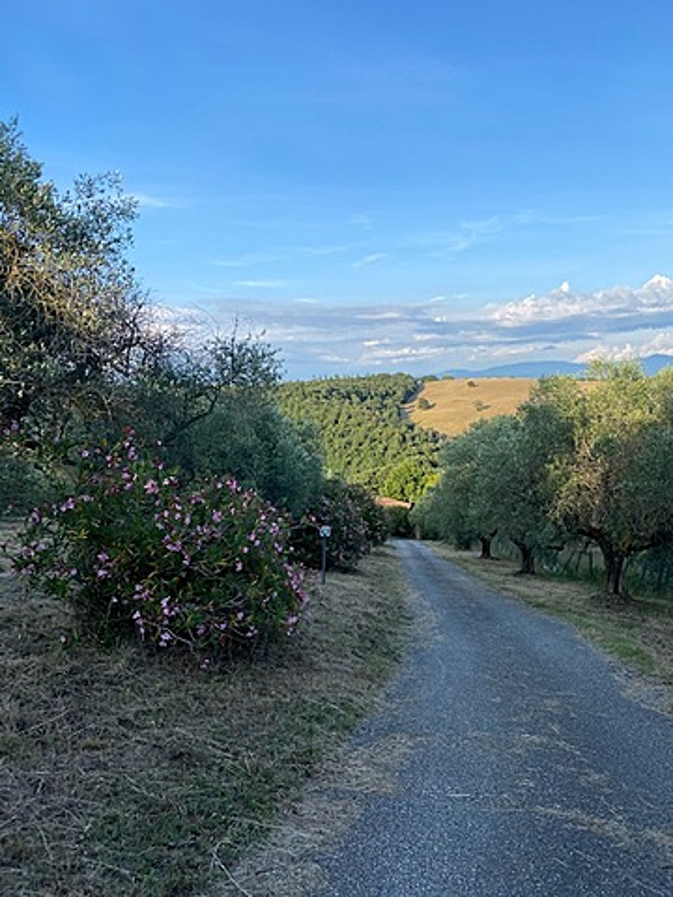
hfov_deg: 53.1
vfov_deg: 67.3
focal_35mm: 26
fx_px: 674
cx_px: 336
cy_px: 448
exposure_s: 1/1272
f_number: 1.8
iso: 32
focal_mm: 4.25
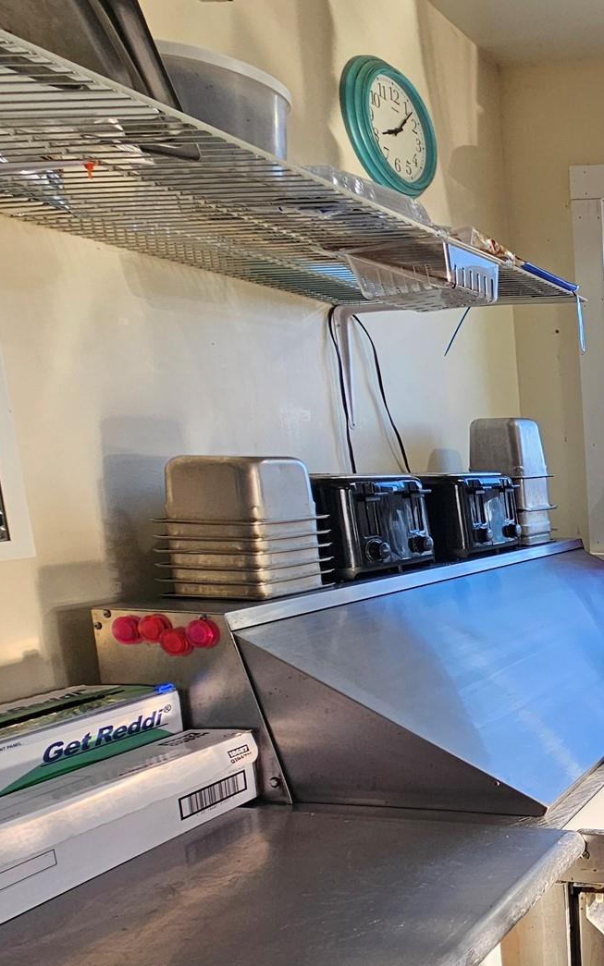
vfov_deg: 67.5
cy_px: 592
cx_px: 834
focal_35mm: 27
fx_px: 711
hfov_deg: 31.6
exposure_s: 1/120
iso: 64
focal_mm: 2.2
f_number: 2.2
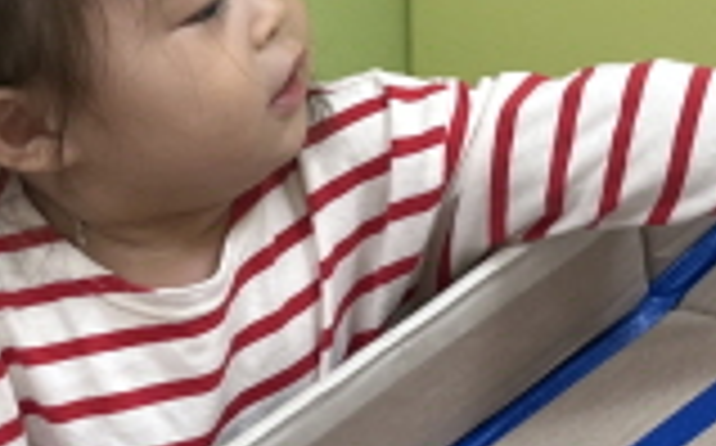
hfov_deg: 16.7
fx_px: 2437
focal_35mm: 125
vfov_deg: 10.4
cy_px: 144
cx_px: 243
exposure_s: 1/60
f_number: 1.6
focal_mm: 5.1
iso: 64
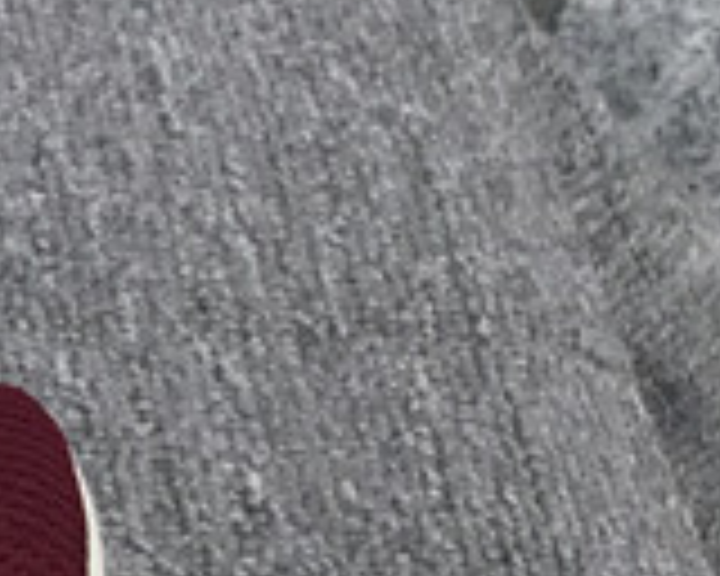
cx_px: -1202
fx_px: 3623
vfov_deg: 8.7
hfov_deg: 9.6
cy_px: 1087
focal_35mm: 170
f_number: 2.4
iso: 25
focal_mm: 3.3
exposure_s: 1/112
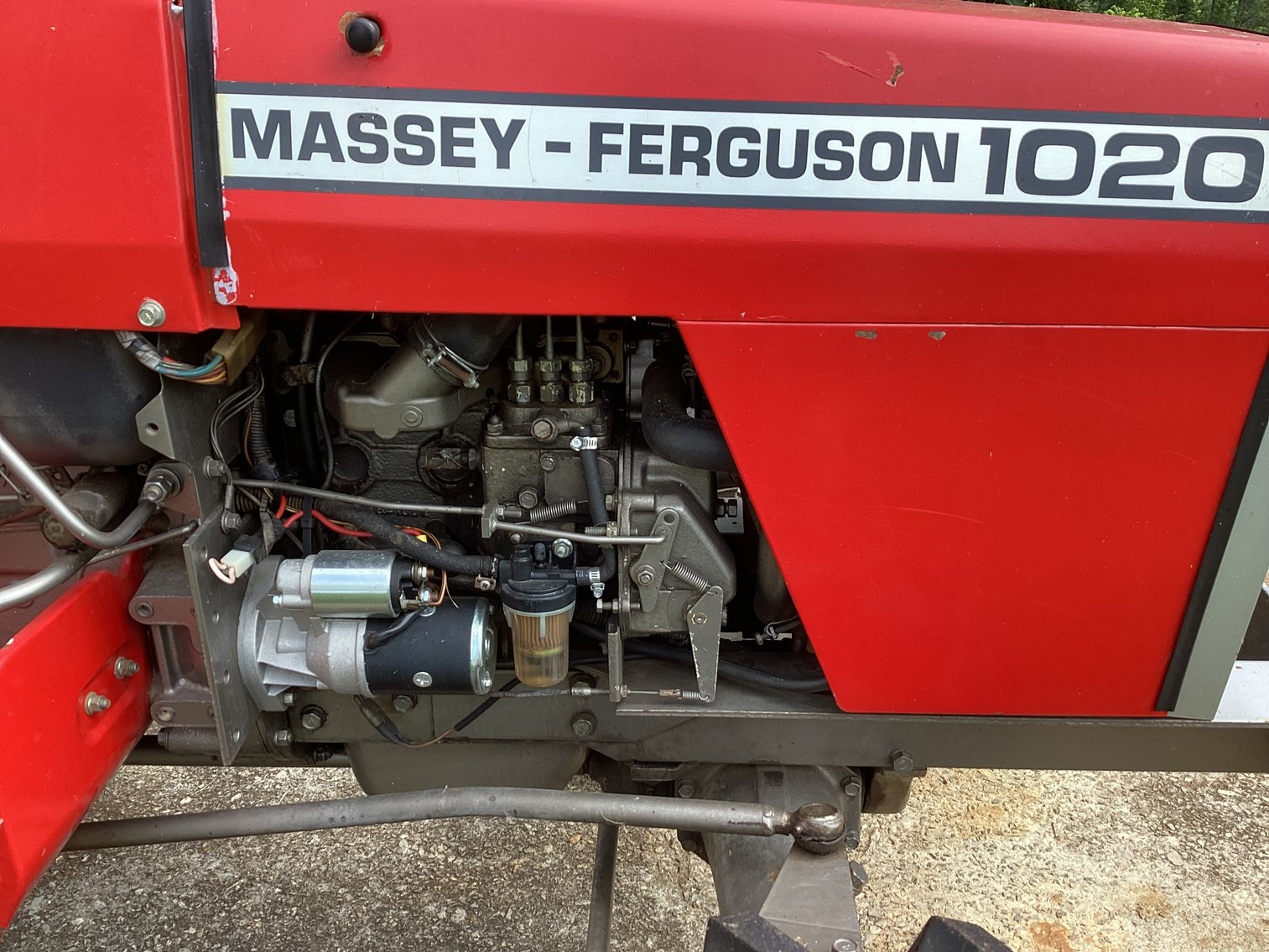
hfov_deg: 58.3
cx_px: 634
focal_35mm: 31
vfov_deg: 45.4
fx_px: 1137
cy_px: 476
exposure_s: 1/120
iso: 25
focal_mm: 3.3
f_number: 2.4
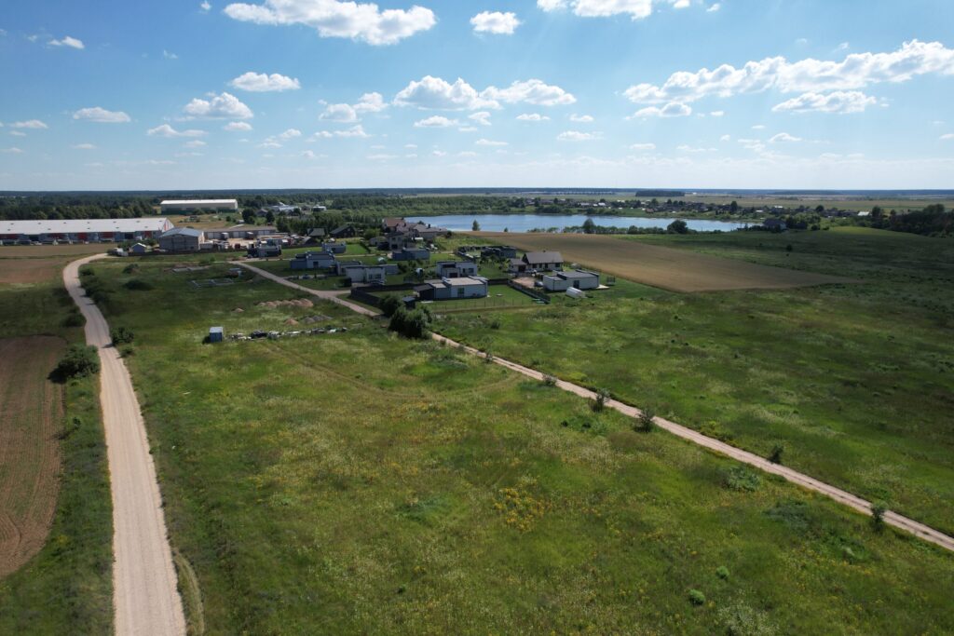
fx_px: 583
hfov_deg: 78.6
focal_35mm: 22
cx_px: 477
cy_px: 318
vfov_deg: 57.2
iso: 100
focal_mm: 8.38
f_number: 2.8
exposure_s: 1/2500
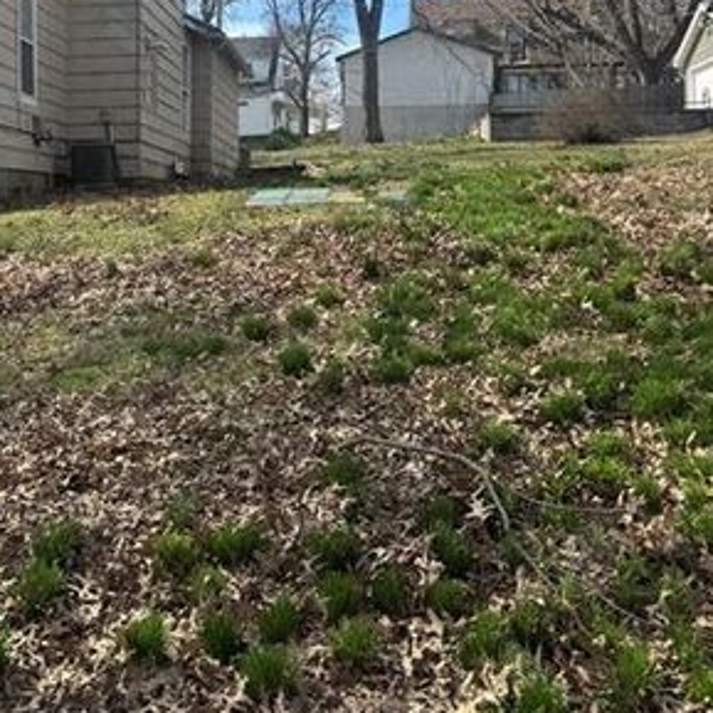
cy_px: 159
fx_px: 1142
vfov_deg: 33.8
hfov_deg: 33.8
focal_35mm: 49
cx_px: 155
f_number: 1.78
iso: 80
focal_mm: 6.76
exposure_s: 1/2506
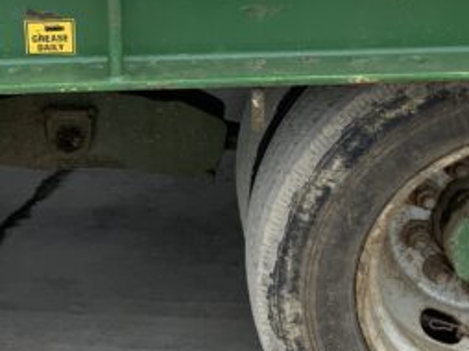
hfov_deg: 16.8
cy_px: 157
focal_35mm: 117
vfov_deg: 12.6
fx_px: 1584
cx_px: 118
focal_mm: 3
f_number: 1.8
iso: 16
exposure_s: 1/243
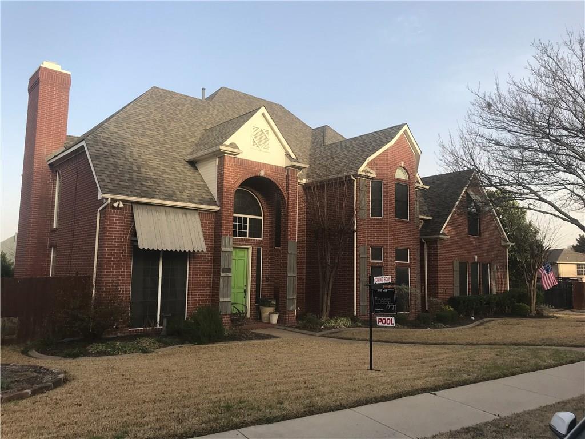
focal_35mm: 28
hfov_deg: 63.4
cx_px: 292
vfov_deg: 49.7
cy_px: 220
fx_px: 473
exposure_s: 1/798
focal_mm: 3.99
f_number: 1.8
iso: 20
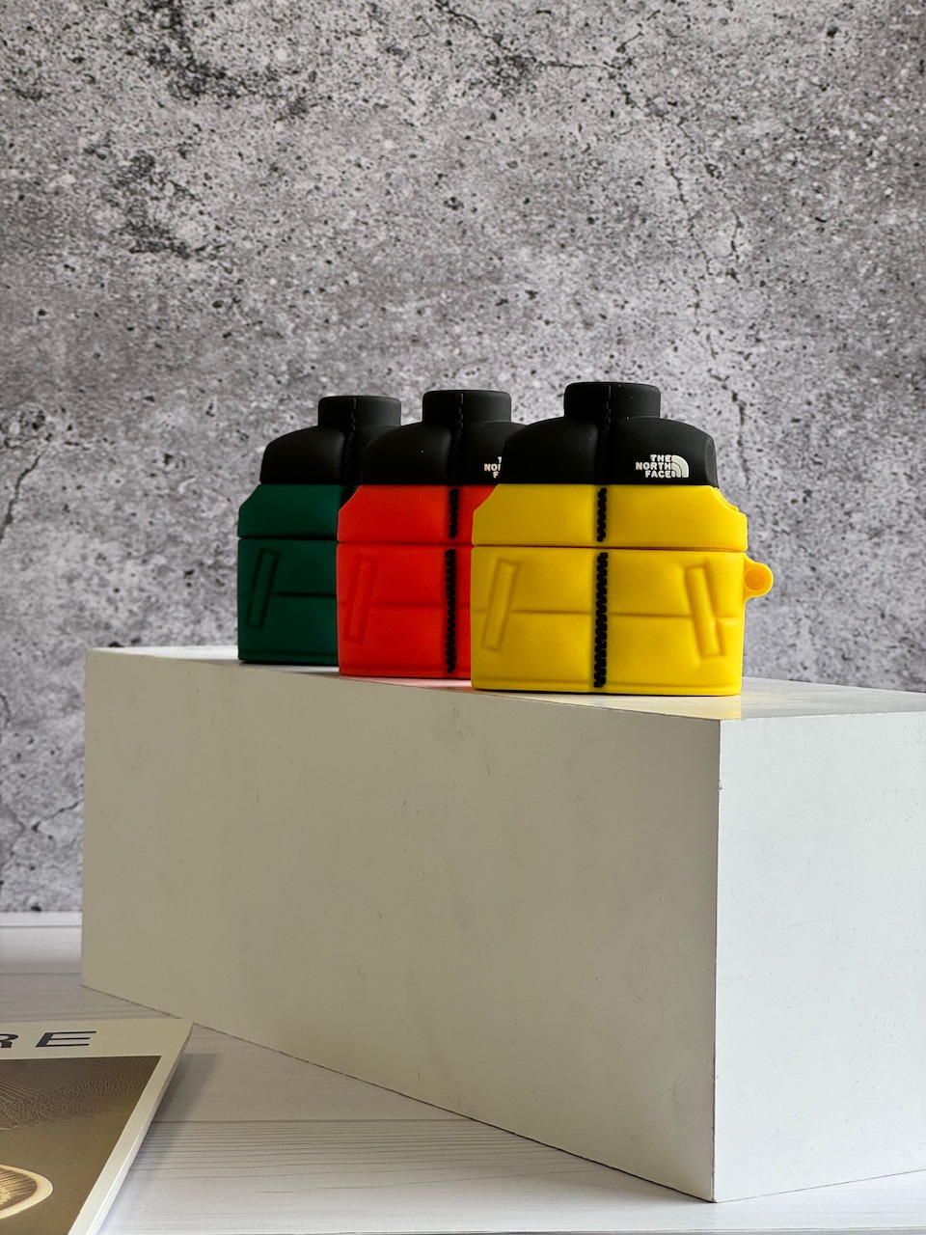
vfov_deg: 25.3
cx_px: 463
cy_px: 618
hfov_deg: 19.1
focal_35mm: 77
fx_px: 2746
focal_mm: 9
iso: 64
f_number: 2.8
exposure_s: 1/100
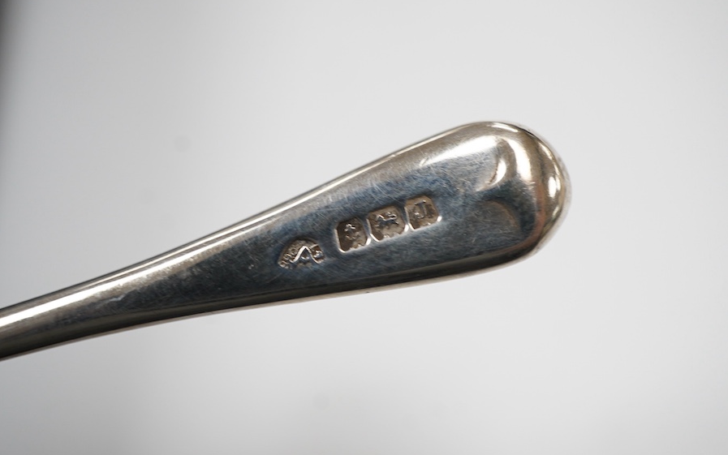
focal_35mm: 46
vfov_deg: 28.0
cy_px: 221
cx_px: 364
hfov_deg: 43.5
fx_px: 913
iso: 800
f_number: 9
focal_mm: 30
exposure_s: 1/125
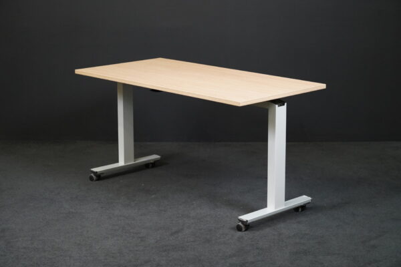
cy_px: 134
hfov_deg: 27.0
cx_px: 200
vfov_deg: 18.2
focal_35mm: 75
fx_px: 835
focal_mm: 75
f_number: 7.1
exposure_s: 1/125
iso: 5000
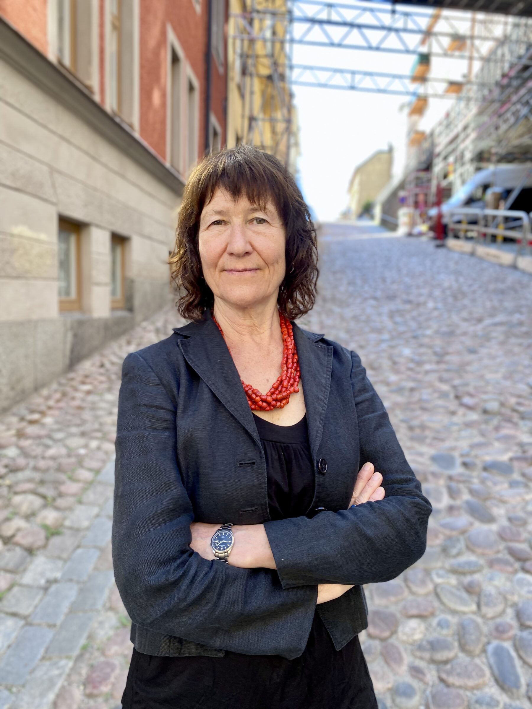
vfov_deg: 67.3
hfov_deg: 53.1
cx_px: 266
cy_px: 354
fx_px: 533
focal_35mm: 26
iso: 32
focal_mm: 4.25
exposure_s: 1/122
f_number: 1.8
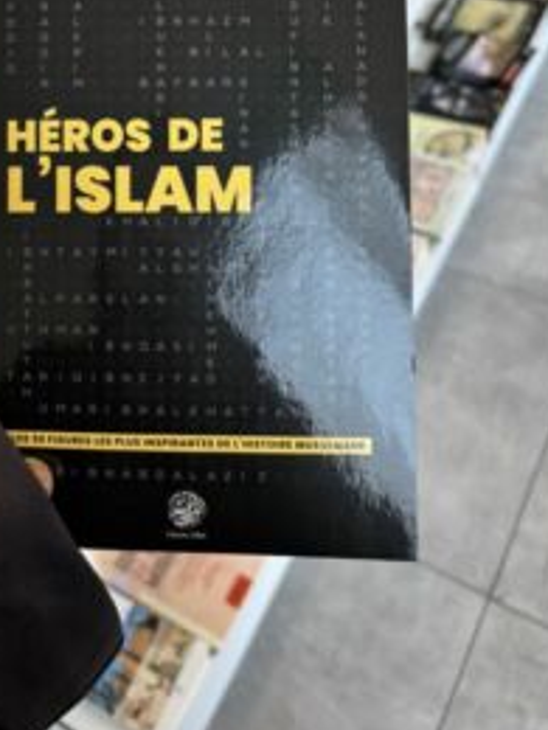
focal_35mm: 40
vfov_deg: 45.1
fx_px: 844
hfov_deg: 35.4
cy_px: 180
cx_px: 155
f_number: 1.6
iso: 50
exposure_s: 1/100
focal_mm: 5.96
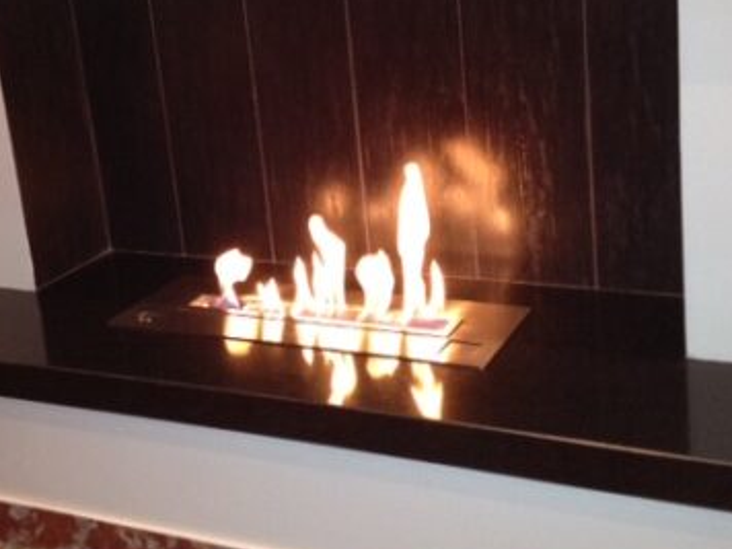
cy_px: 154
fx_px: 1248
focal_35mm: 59
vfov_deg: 24.6
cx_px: 337
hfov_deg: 32.7
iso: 320
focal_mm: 4.28
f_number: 2.4
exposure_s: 1/16
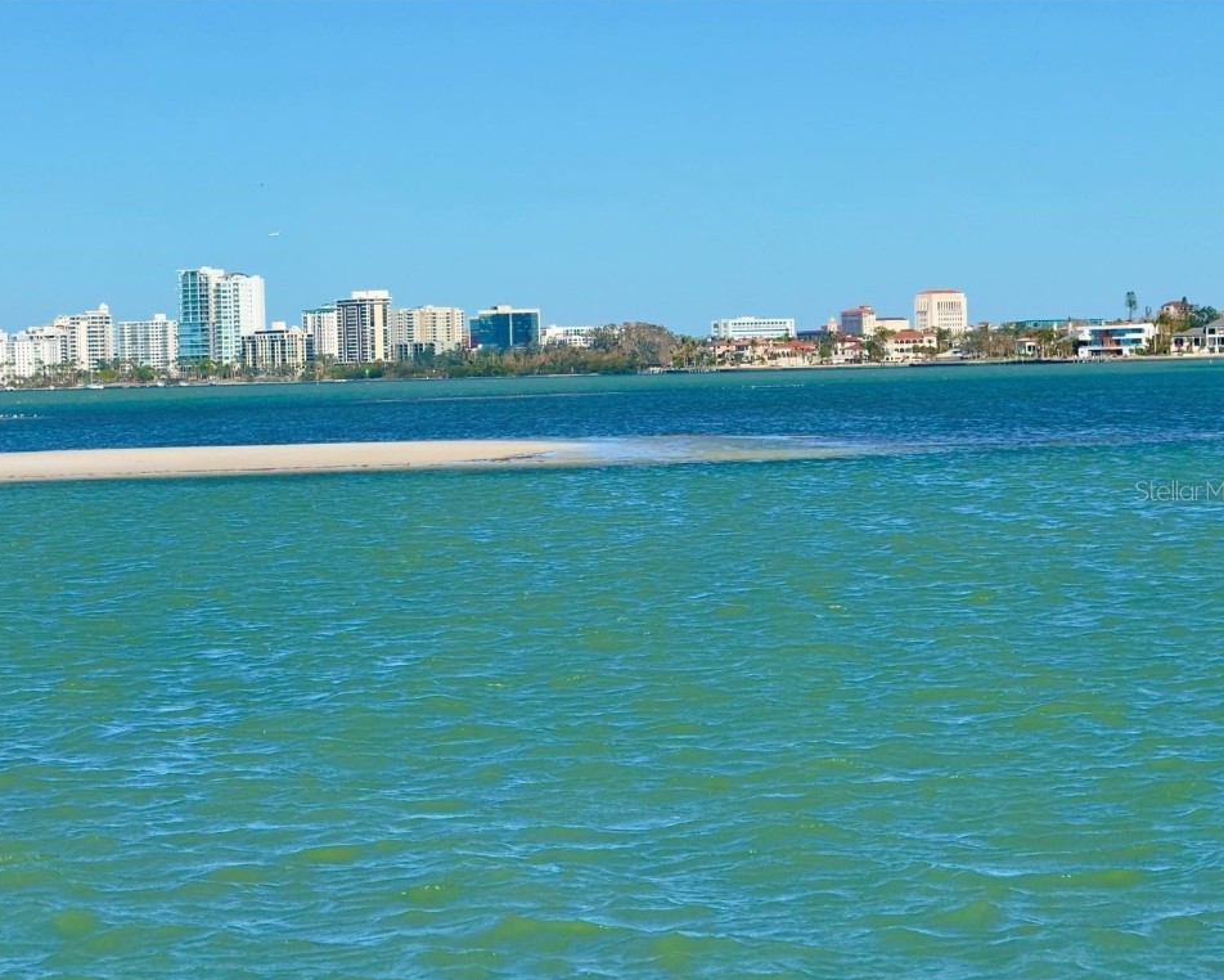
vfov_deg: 12.2
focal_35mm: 126
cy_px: 490
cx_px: 598
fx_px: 4565
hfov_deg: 15.3
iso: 50
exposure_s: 1/2283
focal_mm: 15.66
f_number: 2.8
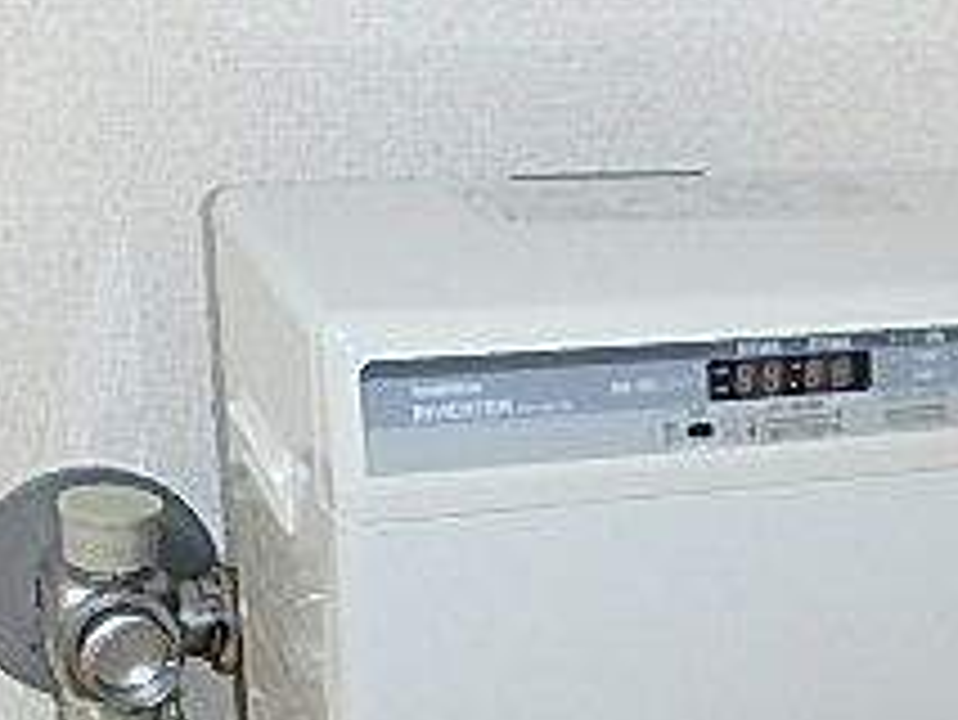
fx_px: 1745
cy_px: 828
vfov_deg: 21.8
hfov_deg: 30.1
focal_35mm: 63
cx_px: 747
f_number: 3.5
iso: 400
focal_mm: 3.7
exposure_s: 1/30
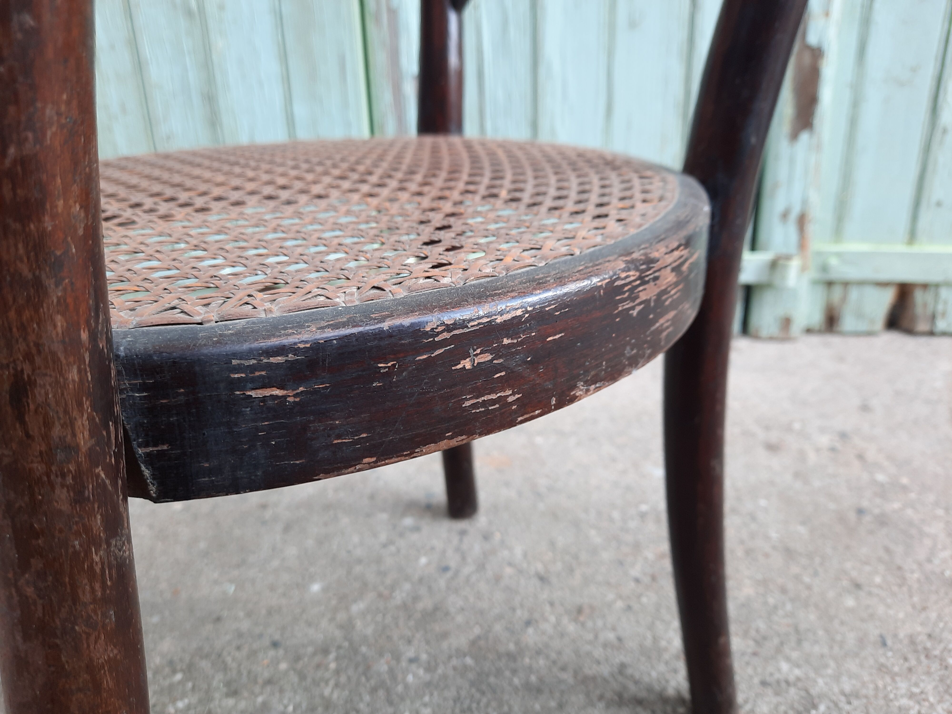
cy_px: 357
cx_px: 476
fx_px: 688
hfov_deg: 69.4
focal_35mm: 25
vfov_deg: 54.9
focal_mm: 4.6
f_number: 2
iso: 32
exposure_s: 1/50
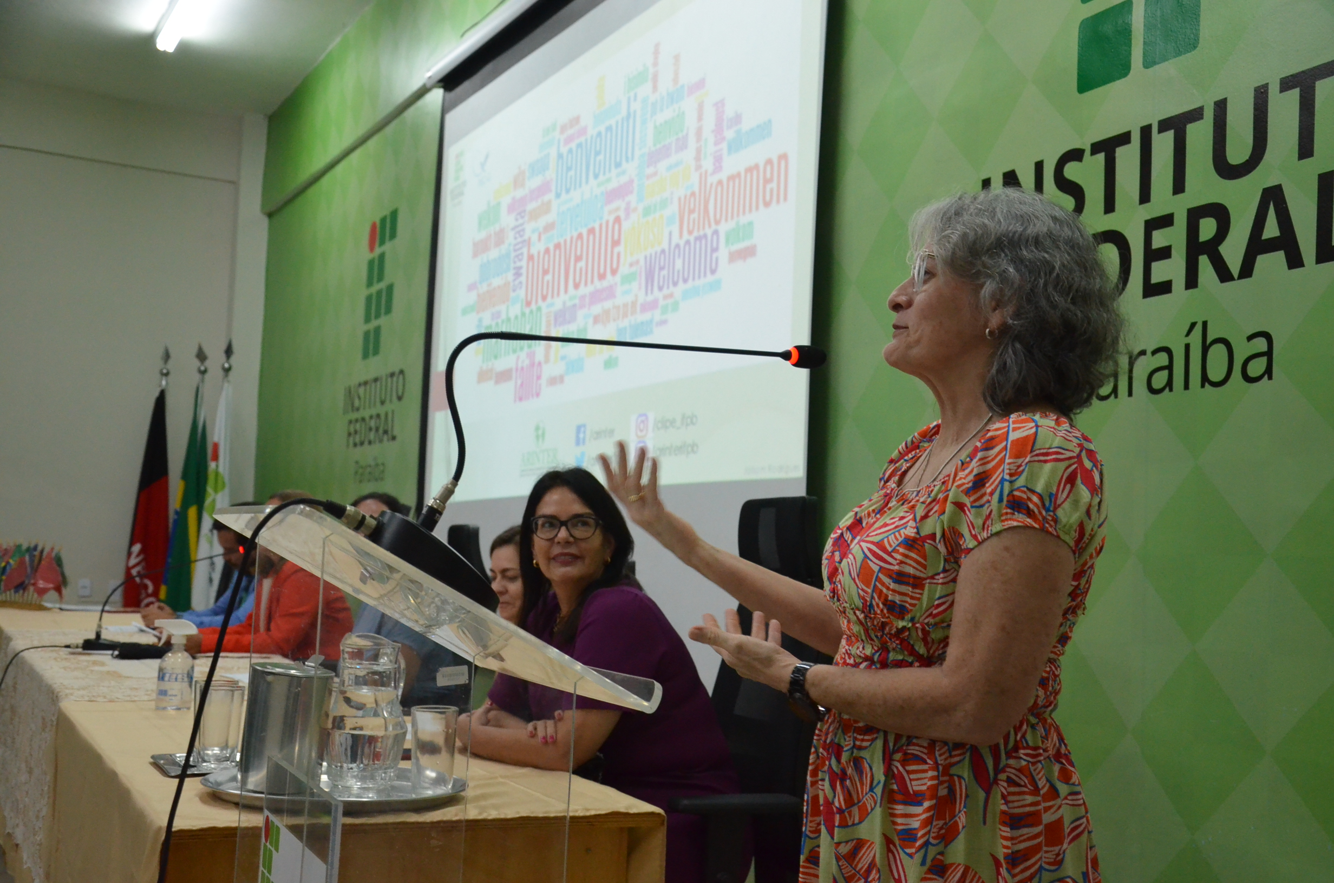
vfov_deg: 29.7
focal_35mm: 45
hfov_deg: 43.7
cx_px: 667
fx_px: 1664
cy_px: 442
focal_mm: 30
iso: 2500
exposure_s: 1/160
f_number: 4.2
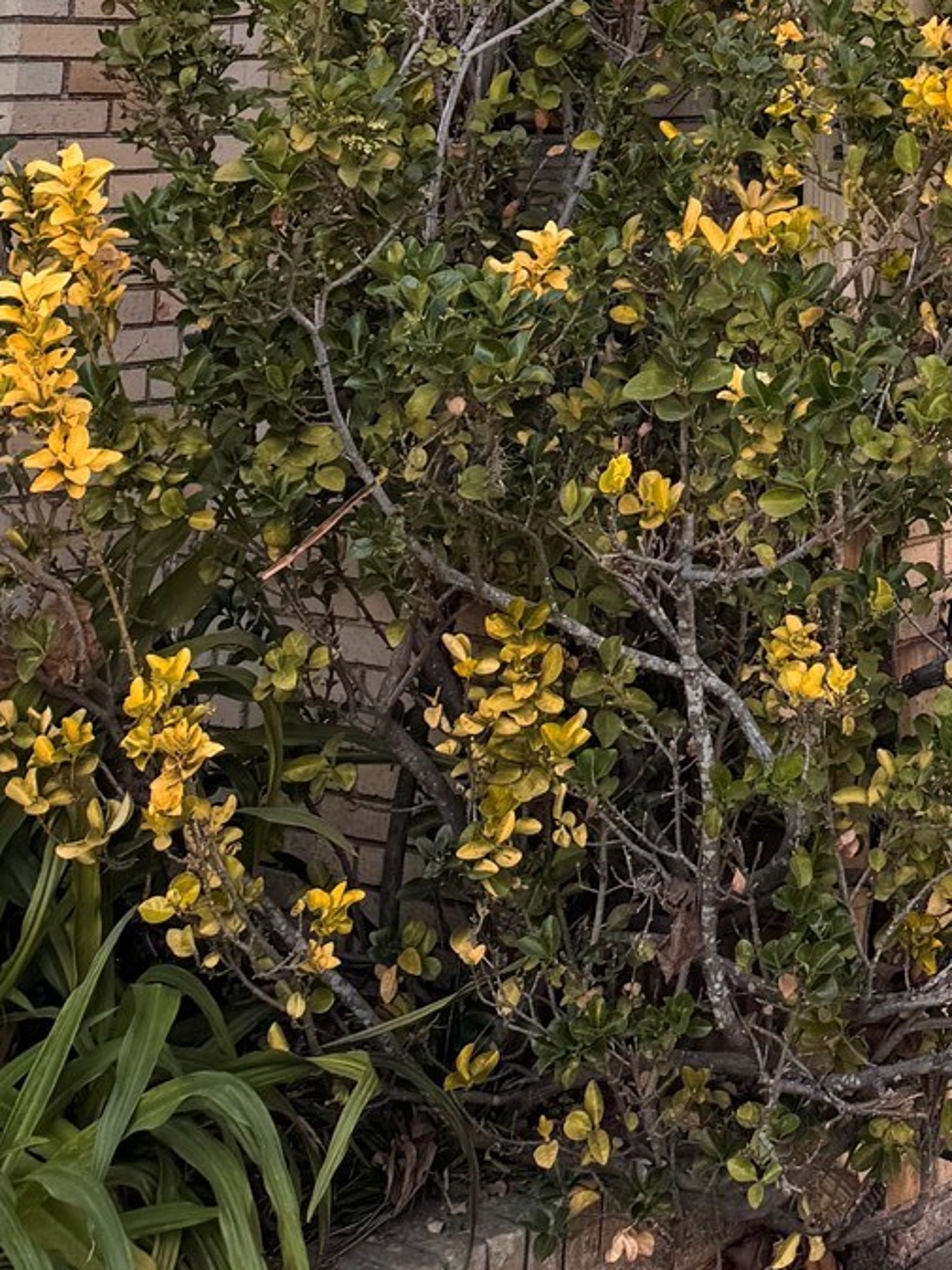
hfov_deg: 18.7
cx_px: 1235
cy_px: -438
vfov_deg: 23.2
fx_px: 2676
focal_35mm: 73
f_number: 1.78
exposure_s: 1/1026
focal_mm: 6.76
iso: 80
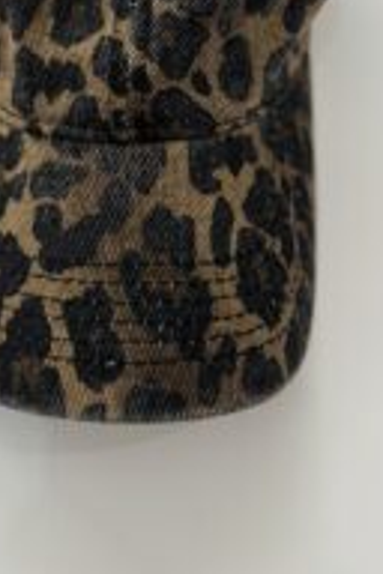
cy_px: 54
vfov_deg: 35.8
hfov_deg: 25.9
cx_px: 135
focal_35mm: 52
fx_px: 830
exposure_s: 1/120
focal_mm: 6.76
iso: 160
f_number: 1.78
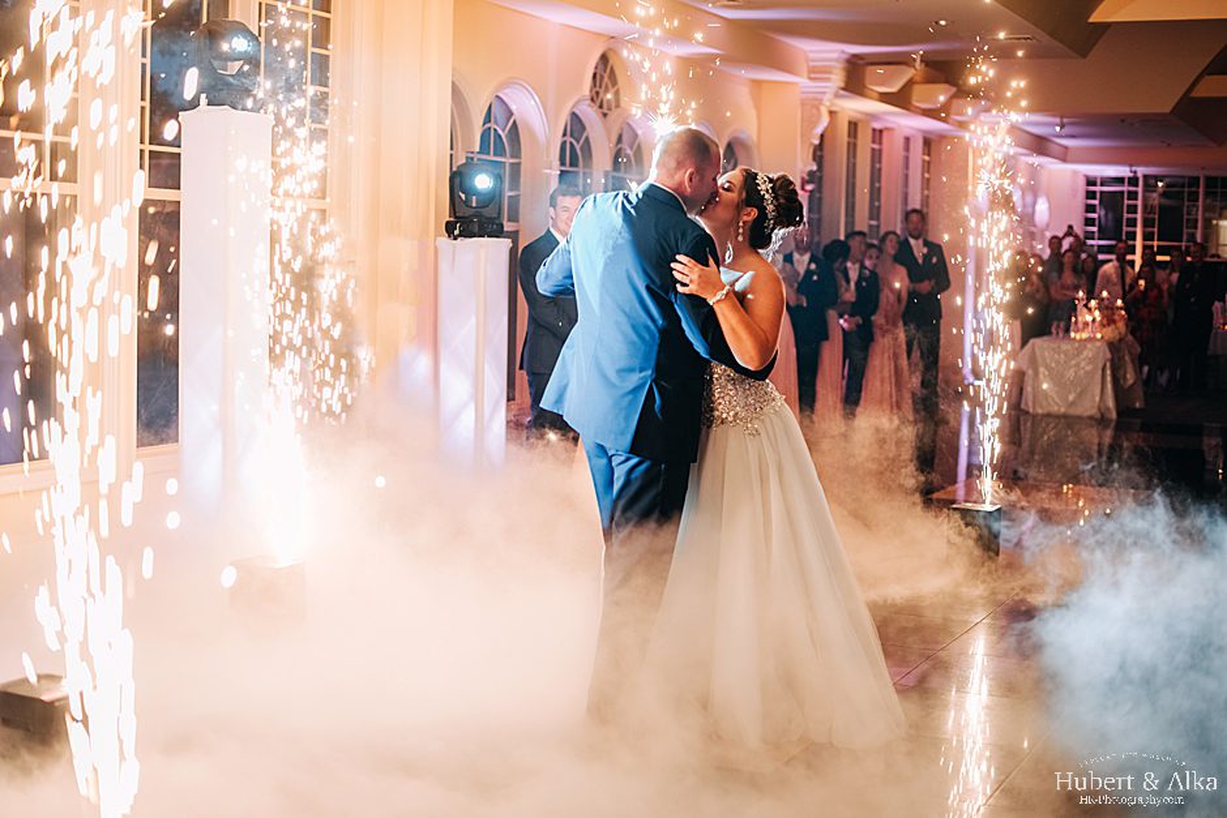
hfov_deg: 39.6
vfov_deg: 27.0
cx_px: 614
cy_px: 409
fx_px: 1704
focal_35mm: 50
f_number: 2
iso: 640
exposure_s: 1/200
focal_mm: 50
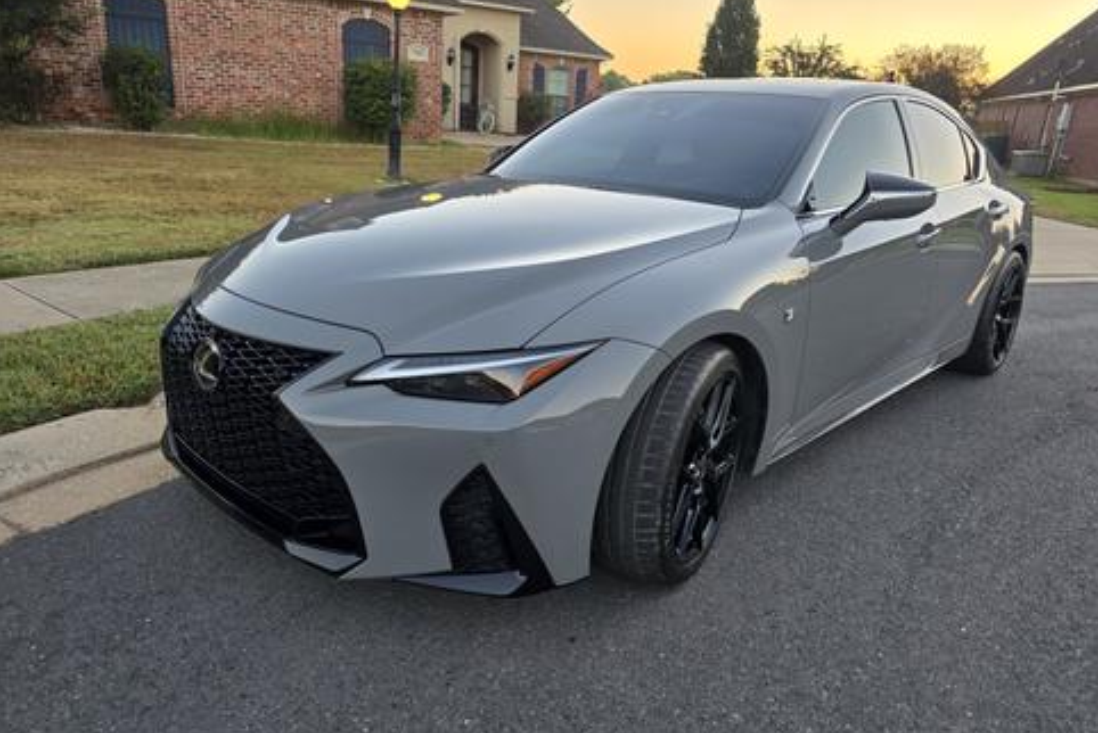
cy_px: 369
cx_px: 565
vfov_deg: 51.3
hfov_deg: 71.5
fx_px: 763
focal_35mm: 25
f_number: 1.7
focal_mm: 6.3
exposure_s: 1/180
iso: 100
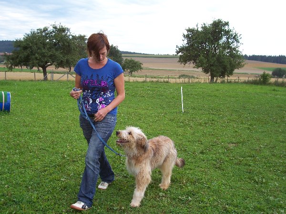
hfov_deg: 44.8
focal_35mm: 42
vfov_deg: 34.3
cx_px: 143
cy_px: 107
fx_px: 347
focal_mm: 7
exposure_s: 1/250
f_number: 3
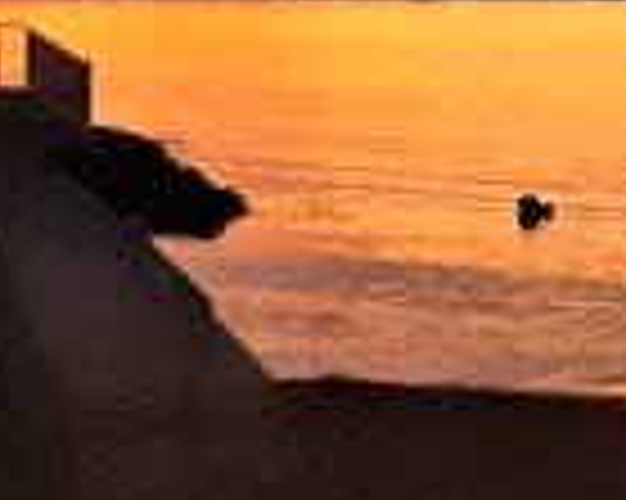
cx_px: 81
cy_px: -32
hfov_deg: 24.5
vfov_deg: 19.4
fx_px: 1407
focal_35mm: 76
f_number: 1.9
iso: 250
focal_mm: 2.91
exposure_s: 1/25
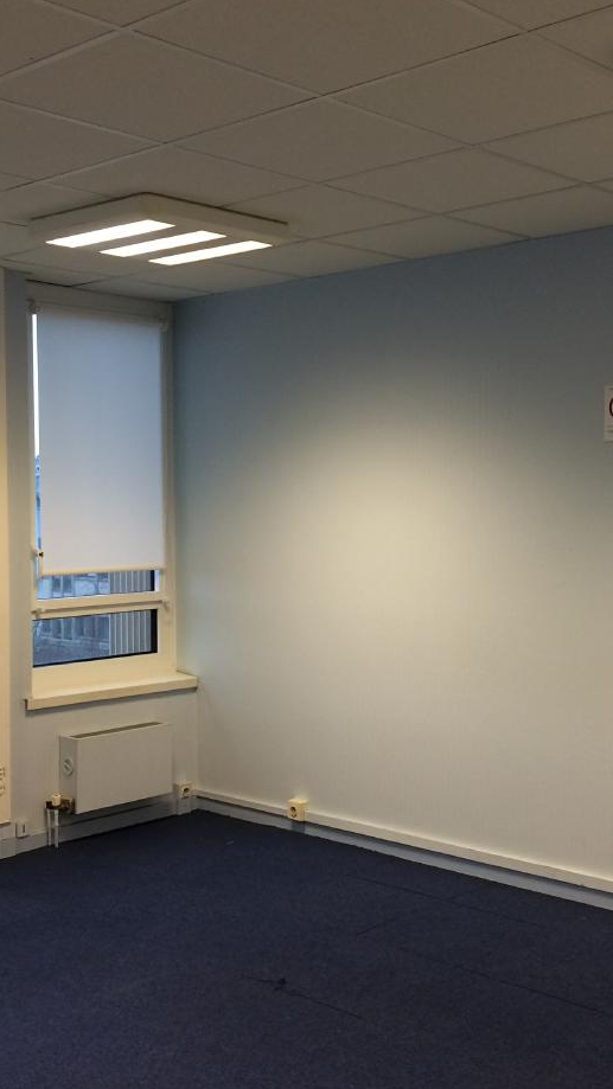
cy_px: 533
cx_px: 376
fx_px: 1271
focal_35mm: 44
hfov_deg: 27.0
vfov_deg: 46.4
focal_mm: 4.15
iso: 125
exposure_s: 1/33
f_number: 2.2
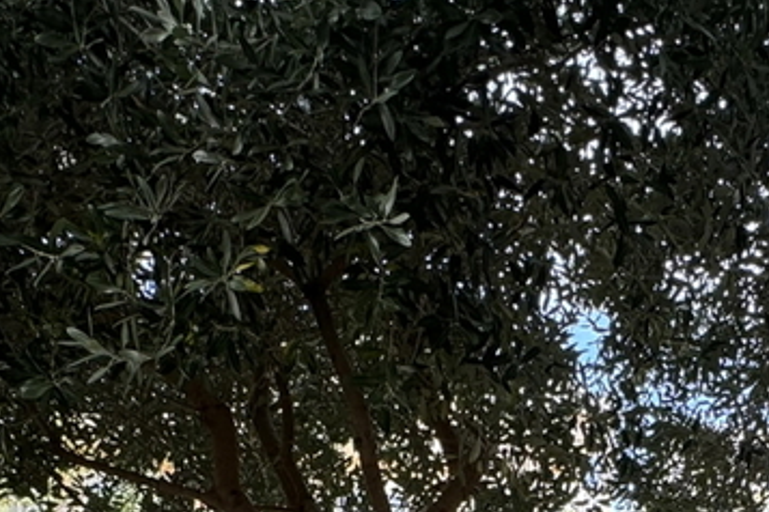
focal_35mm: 49
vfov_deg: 21.3
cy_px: 841
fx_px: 1047
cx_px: 519
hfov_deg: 39.8
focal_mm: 2.22
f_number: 2.2
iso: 40
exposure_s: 1/125
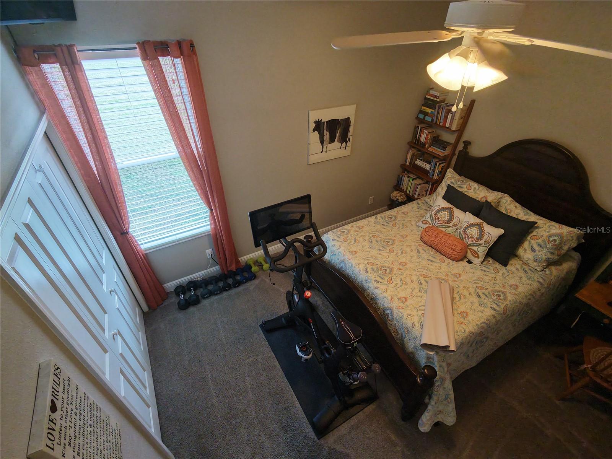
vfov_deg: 78.1
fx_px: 283
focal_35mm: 16
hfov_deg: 94.5
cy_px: 230
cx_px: 306
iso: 1600
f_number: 2.2
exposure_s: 1/50
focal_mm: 3.05
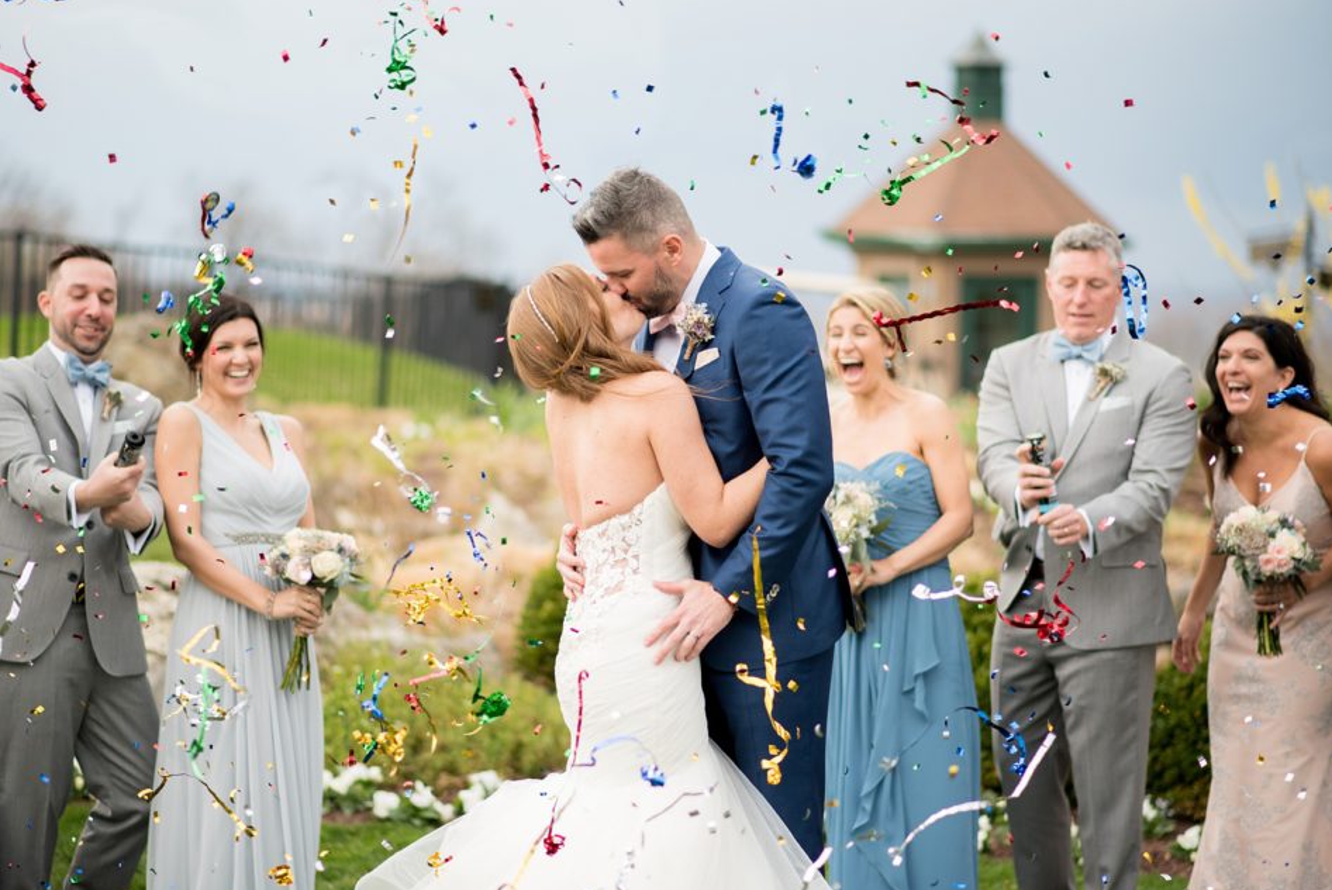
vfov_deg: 14.9
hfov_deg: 22.1
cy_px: 455
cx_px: 653
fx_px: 3406
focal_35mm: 92
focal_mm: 85
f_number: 1.8
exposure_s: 1/800
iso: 500
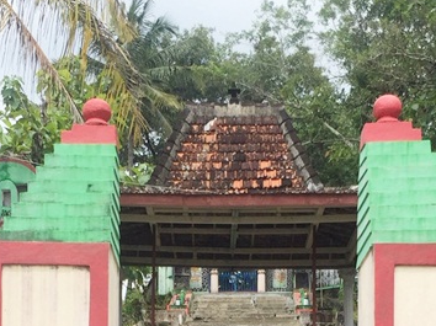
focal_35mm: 82
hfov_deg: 23.8
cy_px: 431
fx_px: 1032
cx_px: 206
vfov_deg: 16.9
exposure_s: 1/1364
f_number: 2.2
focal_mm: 4.15
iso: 32
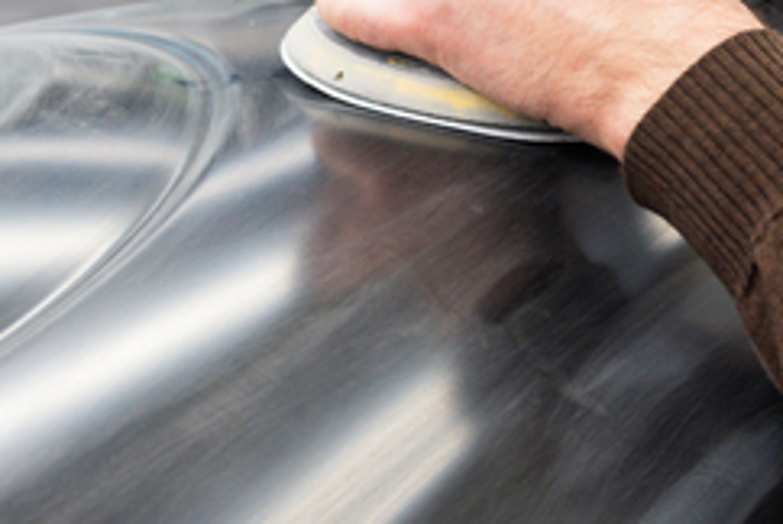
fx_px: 2156
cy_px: 70
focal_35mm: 99
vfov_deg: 13.8
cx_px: 493
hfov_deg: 20.5
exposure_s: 1/50
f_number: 5
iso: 400
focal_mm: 24
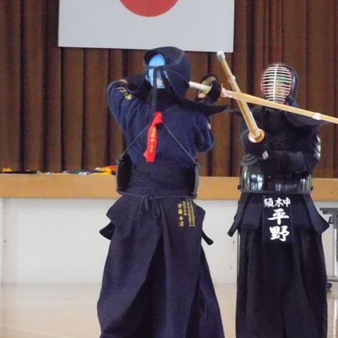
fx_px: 2364
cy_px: 168
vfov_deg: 8.2
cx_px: 156
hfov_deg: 8.2
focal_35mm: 214
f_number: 5.3
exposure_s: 1/100
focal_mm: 32.1
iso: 6400
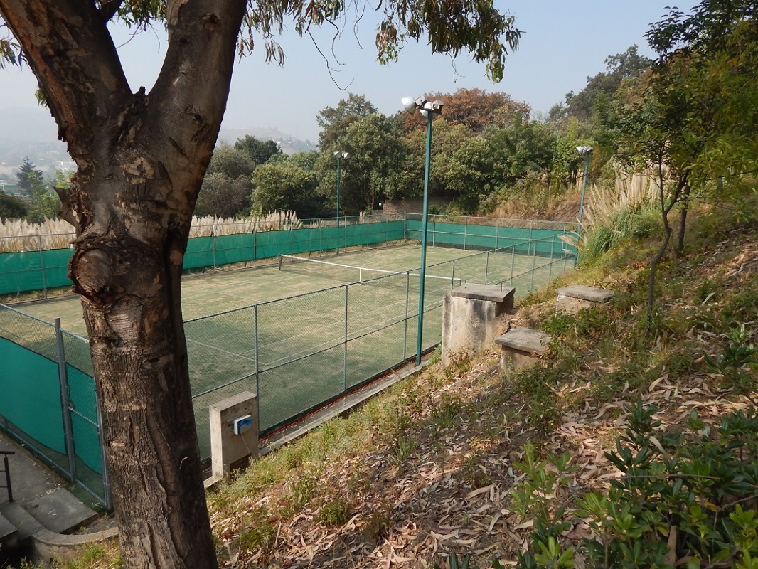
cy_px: 284
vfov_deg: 58.9
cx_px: 379
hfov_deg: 73.9
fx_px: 504
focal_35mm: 23
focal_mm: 4
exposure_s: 1/1250
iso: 125
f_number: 3
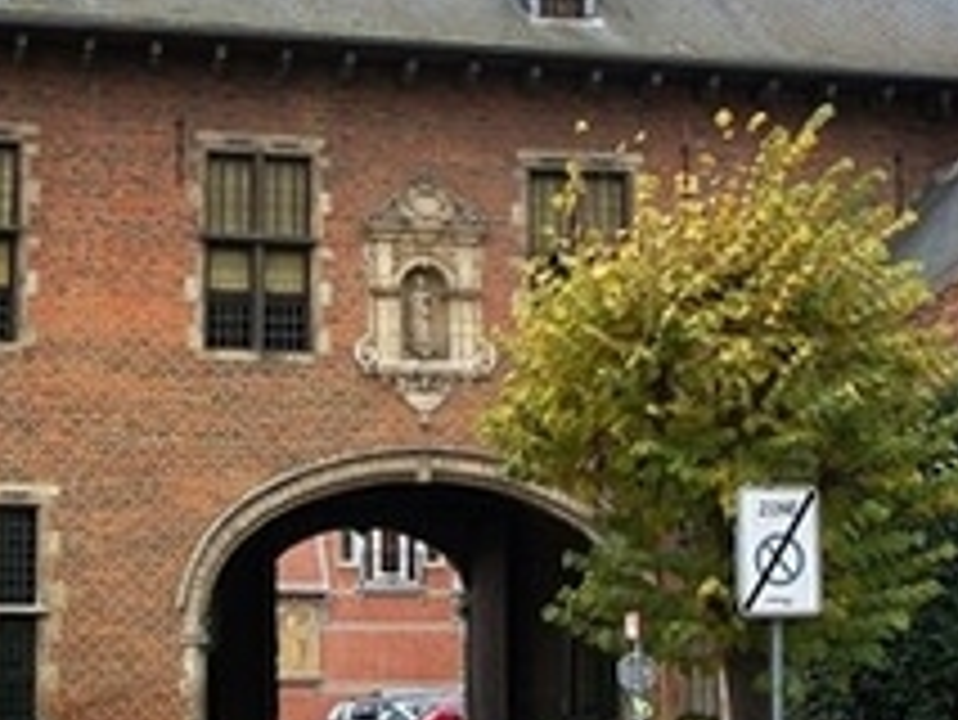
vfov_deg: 16.4
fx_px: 2492
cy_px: 243
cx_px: 364
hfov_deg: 21.7
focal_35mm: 90
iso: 80
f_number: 2.9
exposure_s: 1/200
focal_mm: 5.7
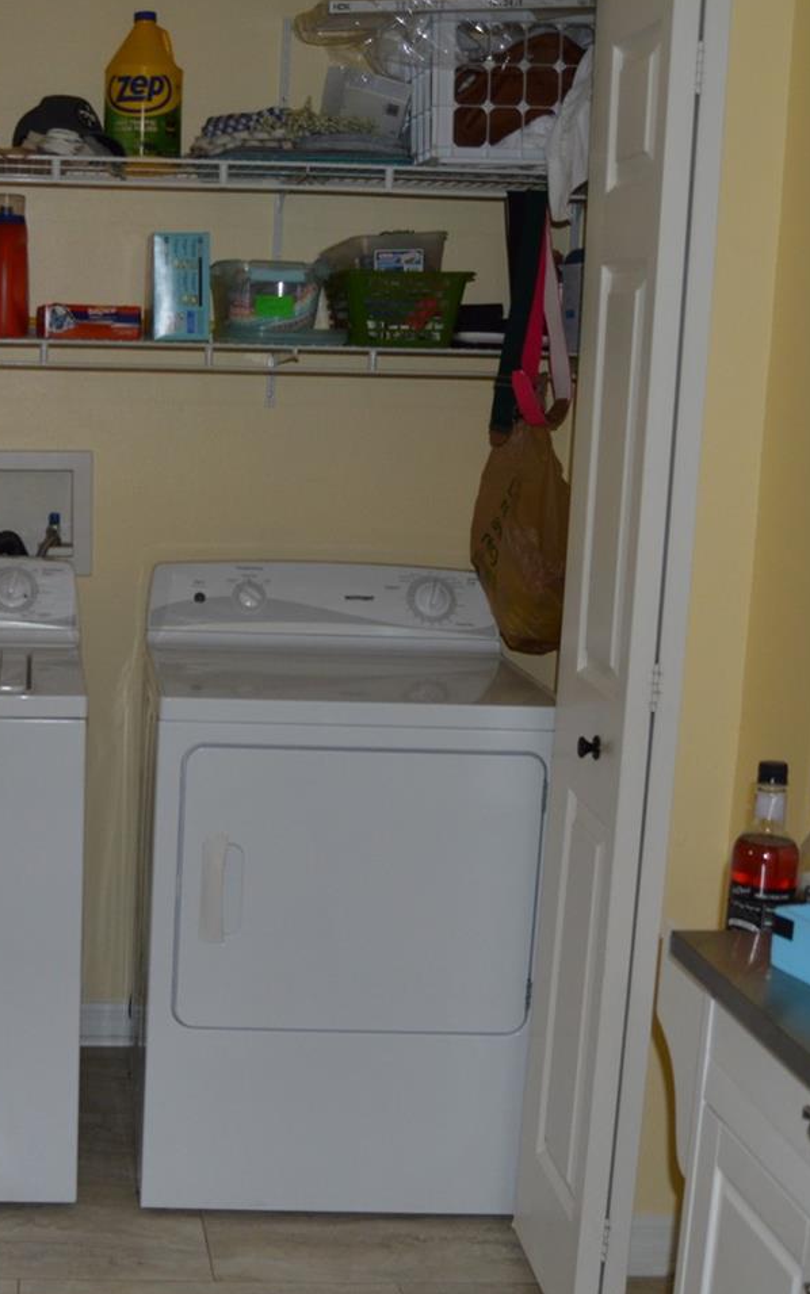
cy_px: 619
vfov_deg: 43.5
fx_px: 1624
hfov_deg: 27.0
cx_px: 68
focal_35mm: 46
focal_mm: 18
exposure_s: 1/60
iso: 400
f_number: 3.5
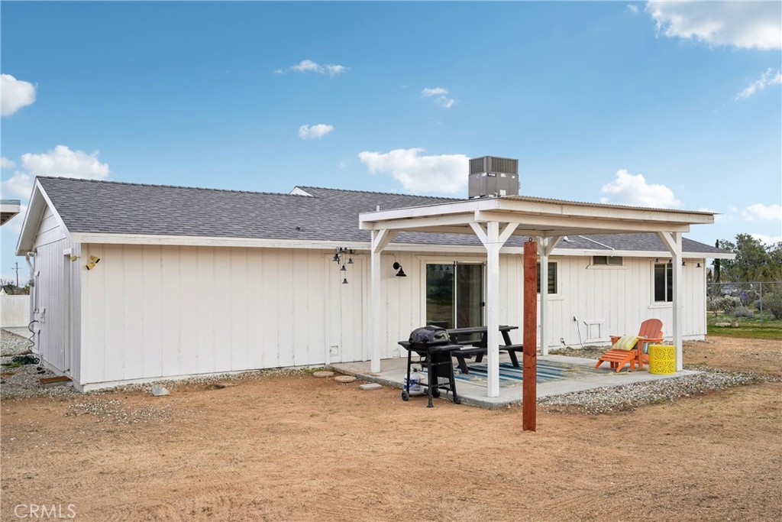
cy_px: 261
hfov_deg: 60.3
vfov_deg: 42.3
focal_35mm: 31
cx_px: 391
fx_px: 673
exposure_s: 1/100
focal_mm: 31
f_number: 8
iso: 100
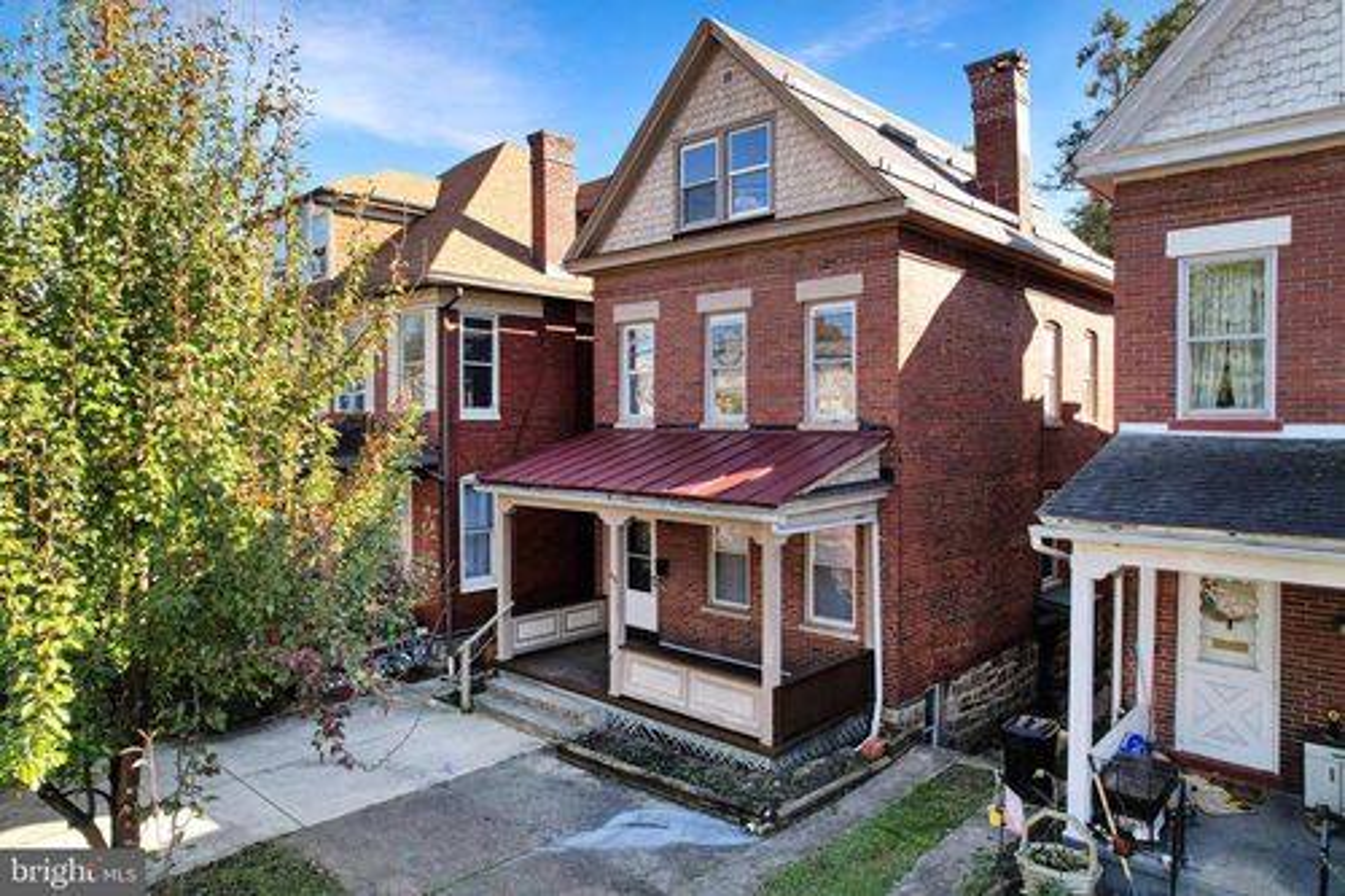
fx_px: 822
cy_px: 448
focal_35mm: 22
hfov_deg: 78.6
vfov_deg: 57.2
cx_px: 672
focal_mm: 8.4
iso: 100
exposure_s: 1/20
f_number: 2.8
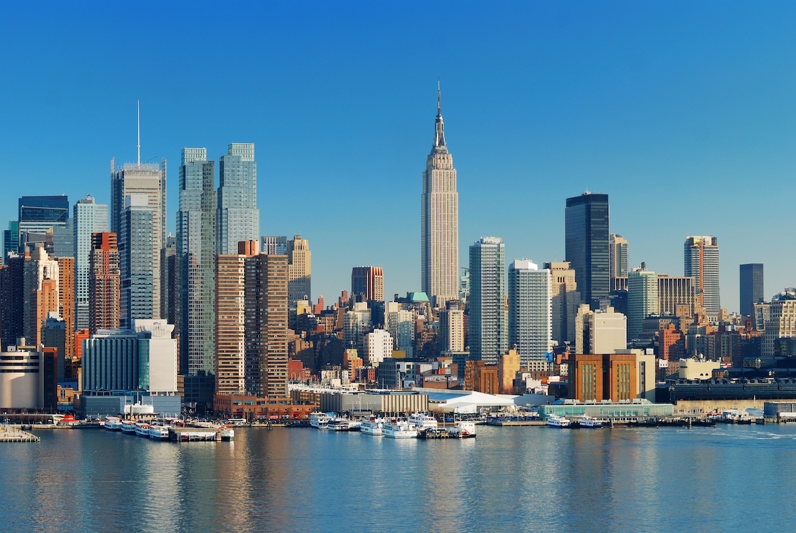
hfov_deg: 19.4
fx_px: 2324
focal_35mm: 105
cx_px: 398
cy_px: 266
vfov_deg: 13.1
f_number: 5.6
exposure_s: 1/100
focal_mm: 70
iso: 100
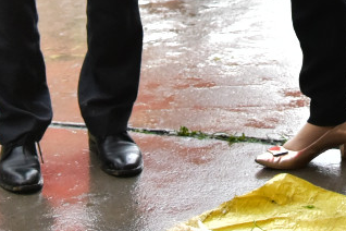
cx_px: 161
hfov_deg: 11.7
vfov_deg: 7.5
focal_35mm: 176
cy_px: -226
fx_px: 1691
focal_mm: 35
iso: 2500
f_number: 4
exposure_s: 1/800
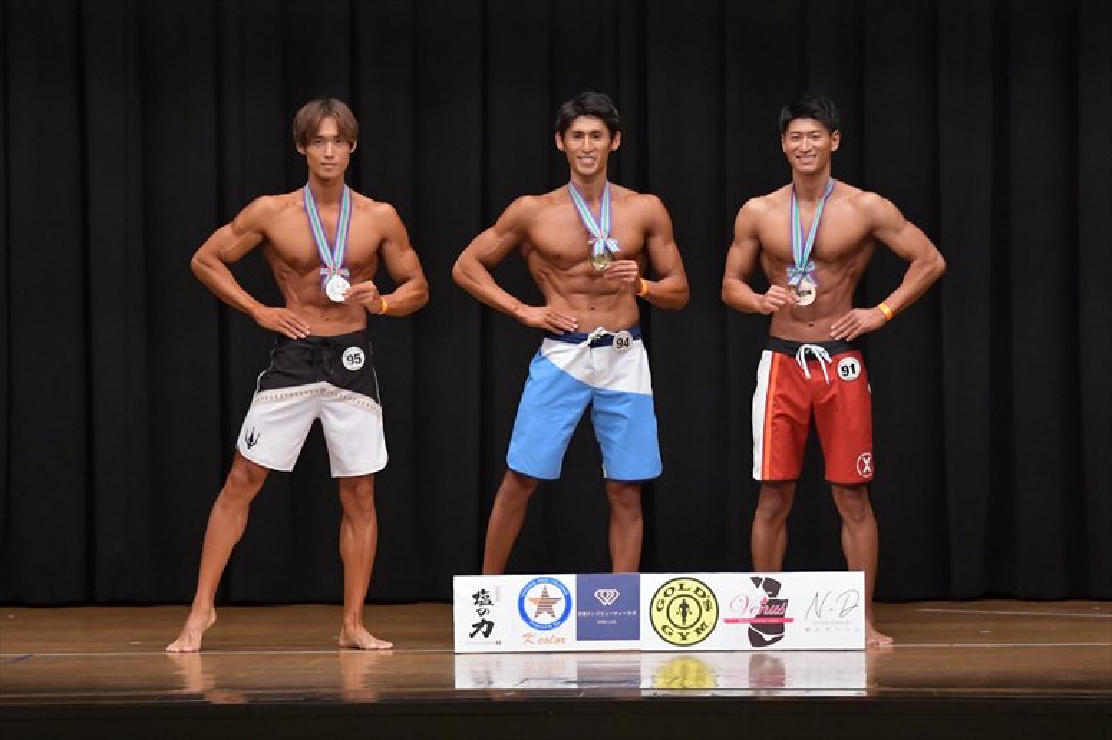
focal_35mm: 202
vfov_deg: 6.8
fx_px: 6237
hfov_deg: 10.2
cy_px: 370
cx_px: 556
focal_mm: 135
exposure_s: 1/400
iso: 6400
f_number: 5.6
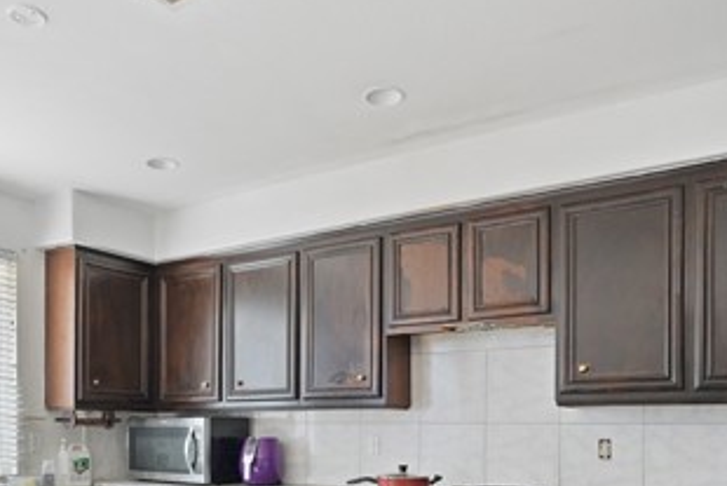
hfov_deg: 57.1
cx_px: 335
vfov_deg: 37.1
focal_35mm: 33
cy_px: 450
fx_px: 667
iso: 400
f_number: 4
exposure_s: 1/25
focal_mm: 16
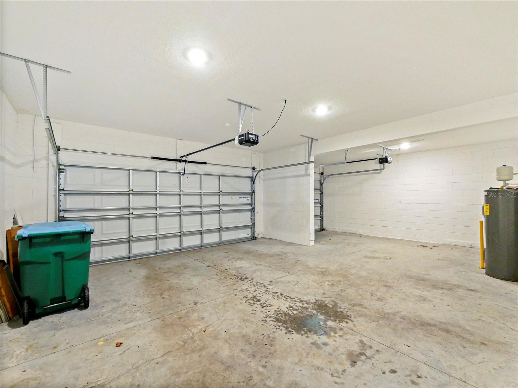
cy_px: 194
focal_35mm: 14
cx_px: 259
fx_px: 209
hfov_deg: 102.1
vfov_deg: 85.7
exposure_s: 1/25
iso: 3200
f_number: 4
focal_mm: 7
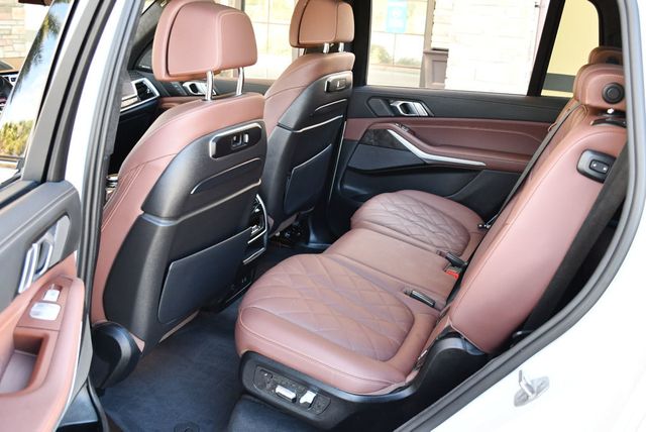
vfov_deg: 36.9
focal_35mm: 36
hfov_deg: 53.1
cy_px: 216
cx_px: 323
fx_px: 647
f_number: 3.5
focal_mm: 18
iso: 800
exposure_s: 1/125
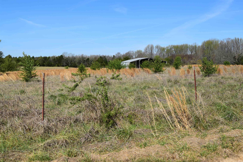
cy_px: 81
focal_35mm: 44
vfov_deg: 30.8
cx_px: 122
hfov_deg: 45.0
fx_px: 294
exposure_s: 1/500
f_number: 11
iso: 280
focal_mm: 29
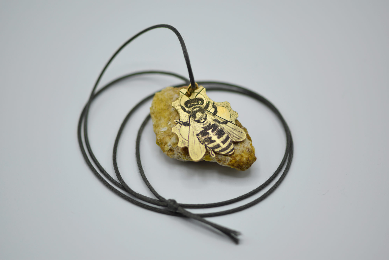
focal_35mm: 158
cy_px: 130
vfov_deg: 8.7
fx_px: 1702
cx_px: 194
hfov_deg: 13.0
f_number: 3
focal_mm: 105
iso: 100
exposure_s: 1/1000
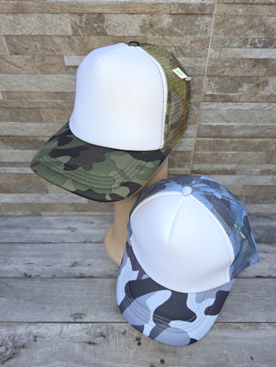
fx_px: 266
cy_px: 193
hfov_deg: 54.9
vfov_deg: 69.3
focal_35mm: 25
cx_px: 145
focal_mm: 6.3
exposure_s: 1/50
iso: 200
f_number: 1.7
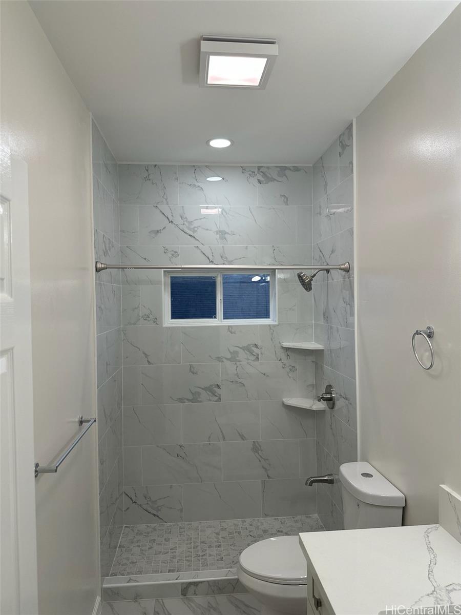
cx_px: 230
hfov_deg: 56.8
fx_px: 426
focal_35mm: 24
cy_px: 308
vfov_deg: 71.6
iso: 80
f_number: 1.78
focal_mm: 6.86
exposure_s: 1/300
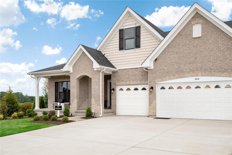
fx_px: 232
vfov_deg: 36.9
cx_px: 116
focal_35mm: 36
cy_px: 78
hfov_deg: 53.1
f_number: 8
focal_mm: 18
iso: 400
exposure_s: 1/400
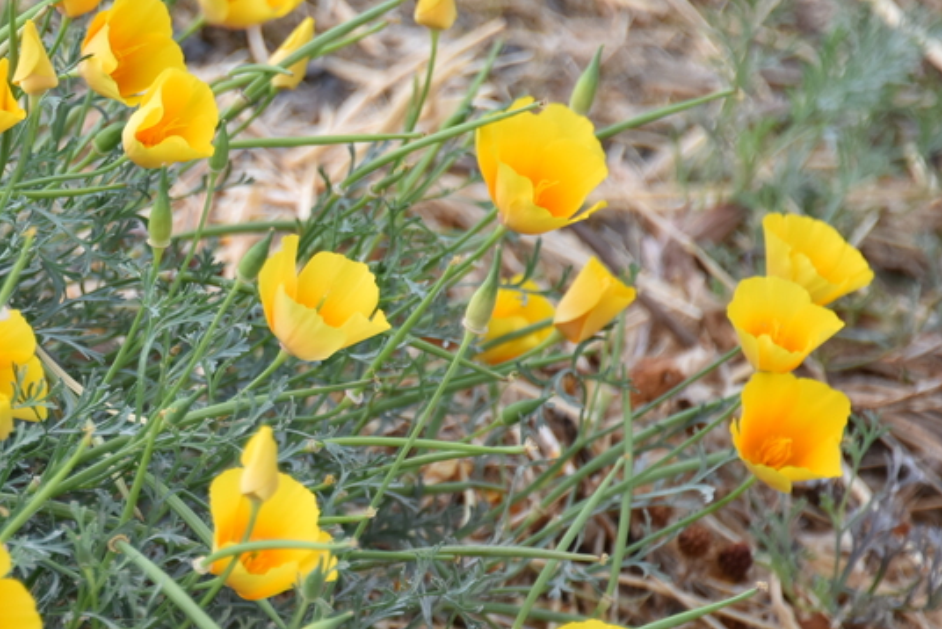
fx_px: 18745
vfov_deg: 1.9
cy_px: 432
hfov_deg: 2.9
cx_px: -53
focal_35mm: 716
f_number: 5.6
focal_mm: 300
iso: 500
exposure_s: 1/640
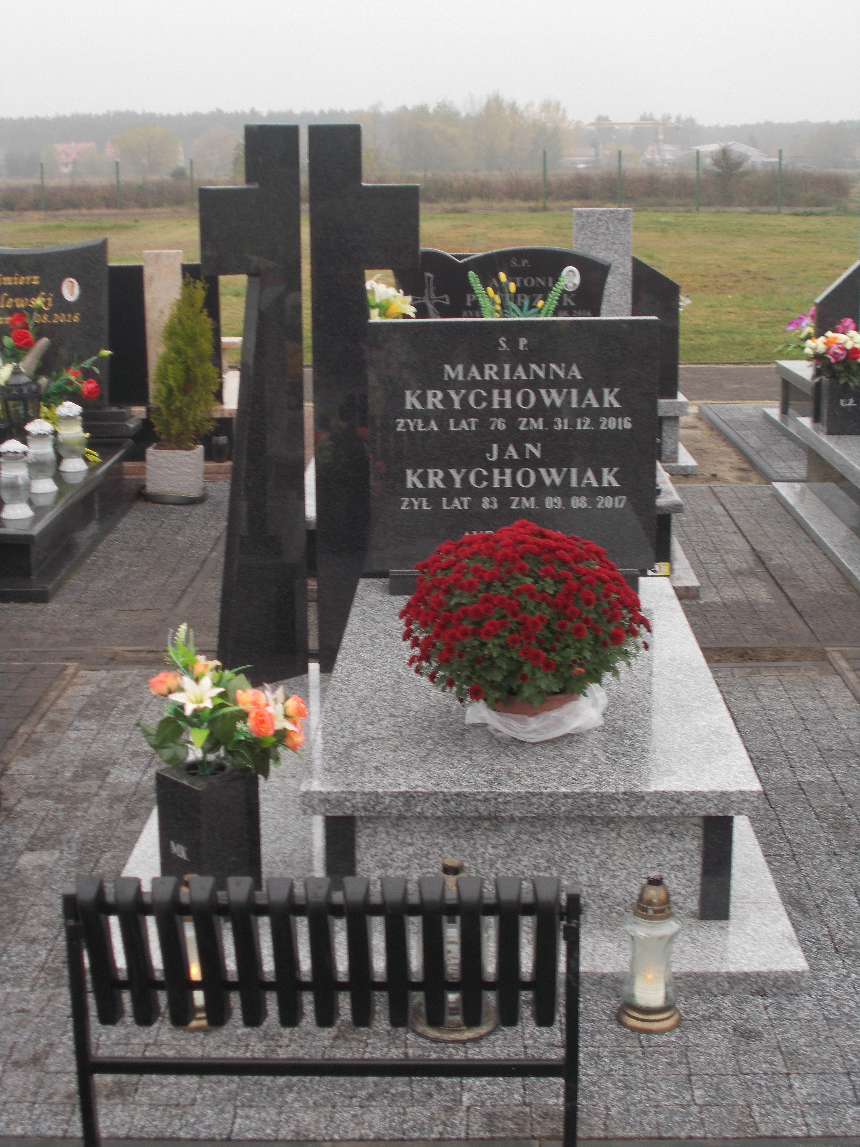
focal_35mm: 50
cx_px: 430
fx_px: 1656
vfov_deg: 38.2
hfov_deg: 29.1
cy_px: 574
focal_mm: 9
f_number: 4.5
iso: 80
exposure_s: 1/40
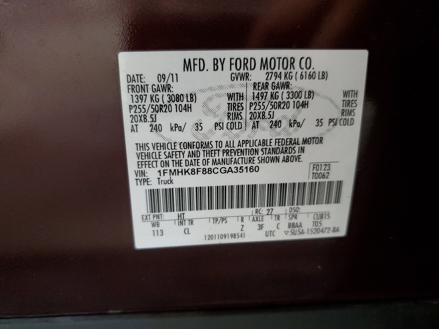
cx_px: 220
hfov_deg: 67.3
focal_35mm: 26
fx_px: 330
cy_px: 164
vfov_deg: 53.1
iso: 282
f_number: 1.5
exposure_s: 1/24
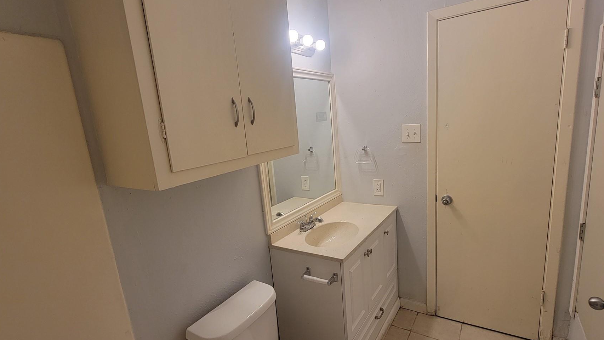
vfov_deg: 63.9
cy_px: 180
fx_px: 272
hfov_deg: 95.9
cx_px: 313
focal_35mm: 17
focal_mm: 2.2
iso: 80
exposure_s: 1/60
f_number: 2.2
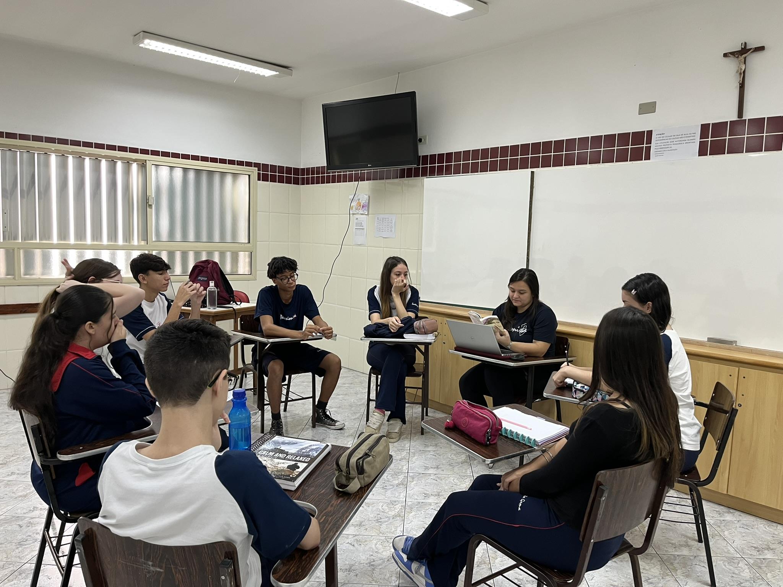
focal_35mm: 26
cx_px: 392
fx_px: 588
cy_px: 294
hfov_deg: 67.3
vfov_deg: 53.1
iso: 80
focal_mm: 5.1
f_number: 1.6
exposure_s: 1/60
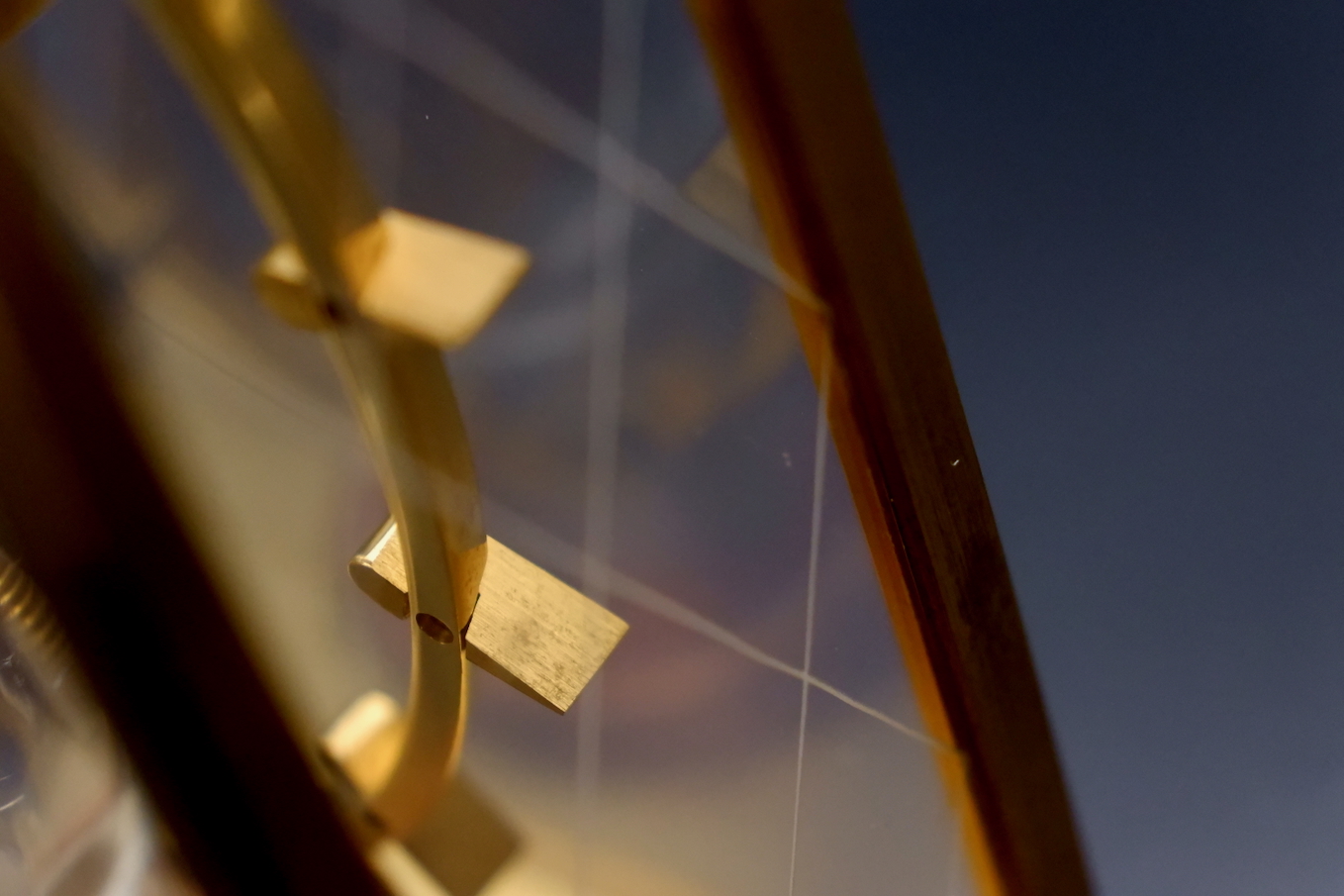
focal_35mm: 83
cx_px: 672
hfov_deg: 24.5
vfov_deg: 16.5
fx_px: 3098
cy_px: 448
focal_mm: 55
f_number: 5
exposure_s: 1/4000
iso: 6400
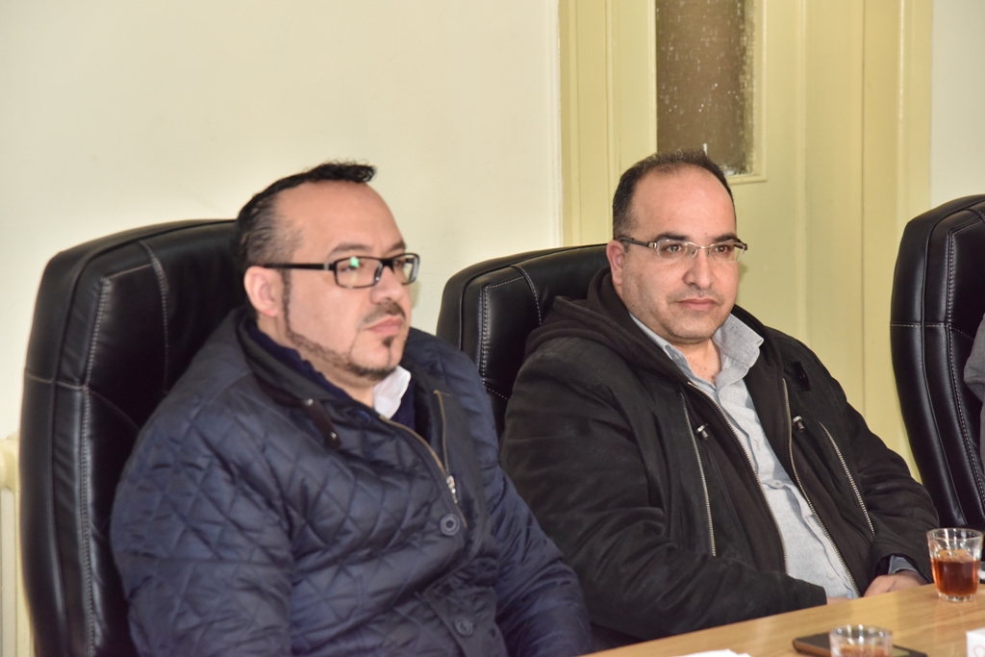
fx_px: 3065
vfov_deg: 12.2
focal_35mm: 112
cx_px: 492
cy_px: 328
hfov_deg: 18.3
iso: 2500
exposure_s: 1/160
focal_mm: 112
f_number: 6.3
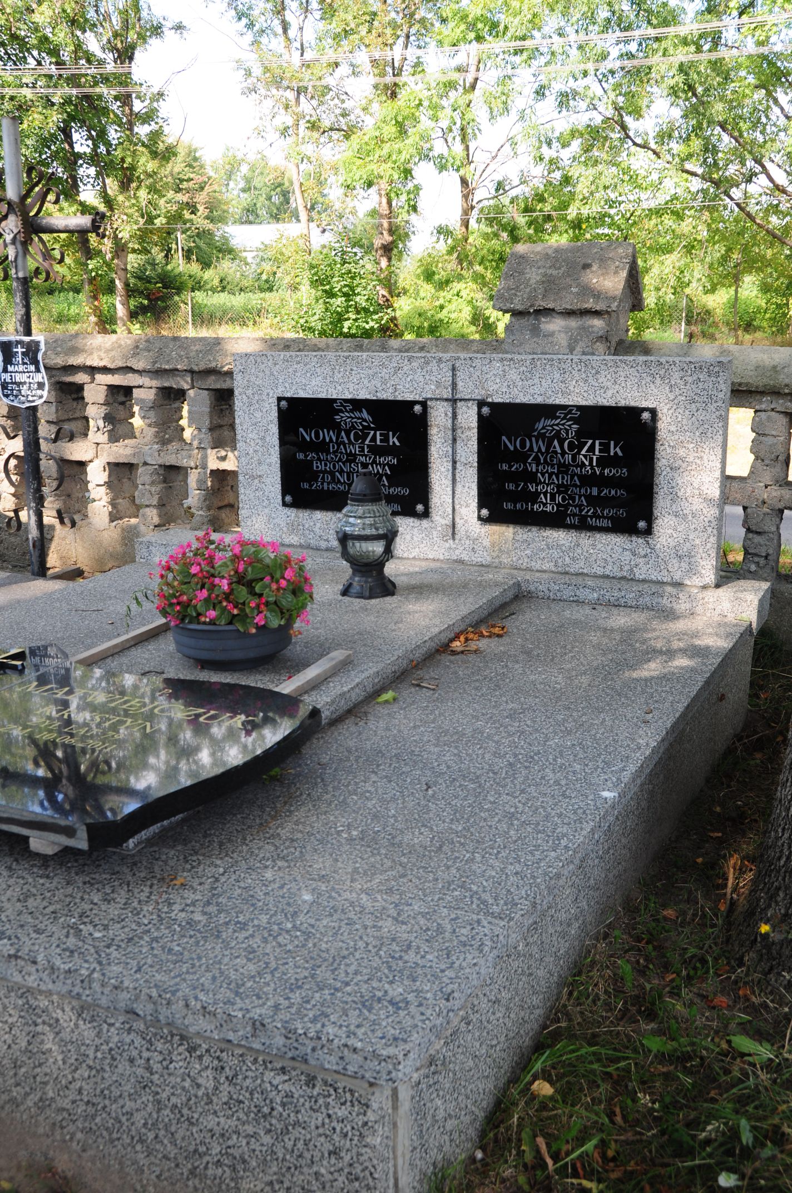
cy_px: 596
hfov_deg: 36.8
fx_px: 1191
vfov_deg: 53.2
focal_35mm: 36
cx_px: 396
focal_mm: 24
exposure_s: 1/100
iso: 200
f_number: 7.1
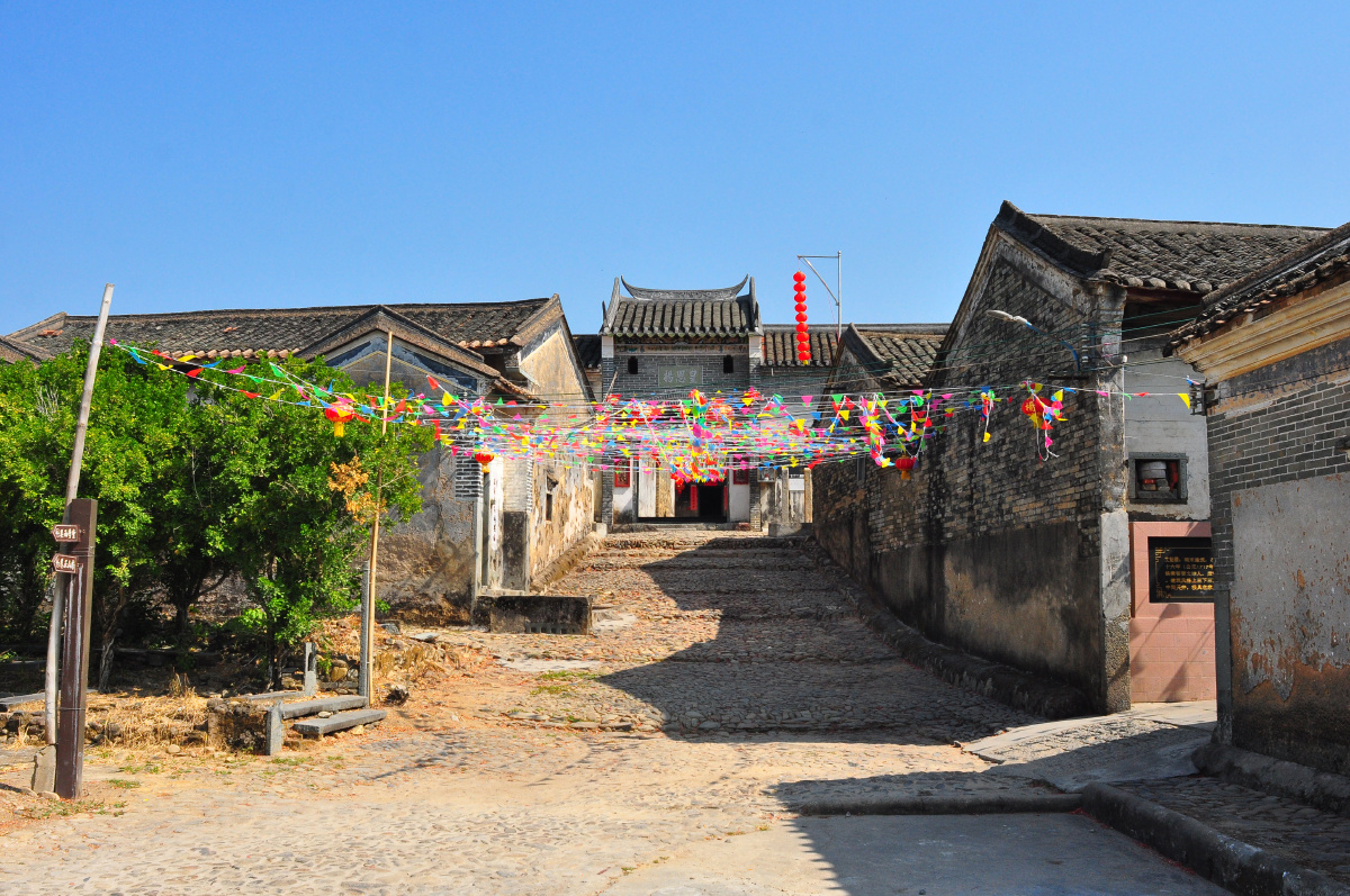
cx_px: 675
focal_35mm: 36
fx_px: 1348
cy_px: 448
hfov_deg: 53.2
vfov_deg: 36.8
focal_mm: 24
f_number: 9
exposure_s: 1/1000
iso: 560
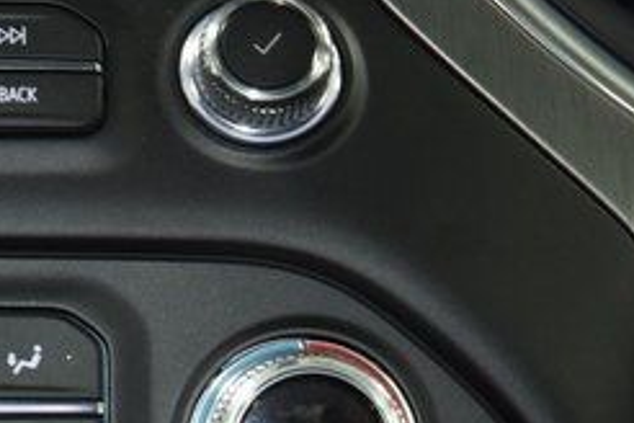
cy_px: 440
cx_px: -126
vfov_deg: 5.0
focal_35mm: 273
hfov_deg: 7.5
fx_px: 4807
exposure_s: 1/40
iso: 1800
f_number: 4.5
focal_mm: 70
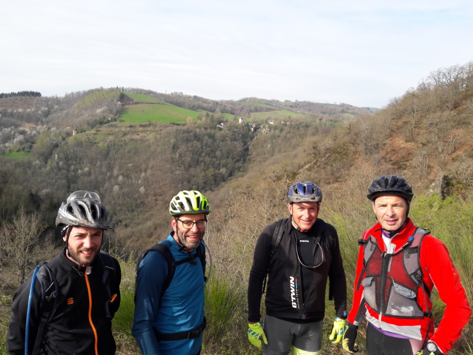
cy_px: 178
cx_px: 236
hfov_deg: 63.4
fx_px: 383
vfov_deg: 49.7
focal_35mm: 28
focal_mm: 3.7
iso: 40
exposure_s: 1/900
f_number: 1.9
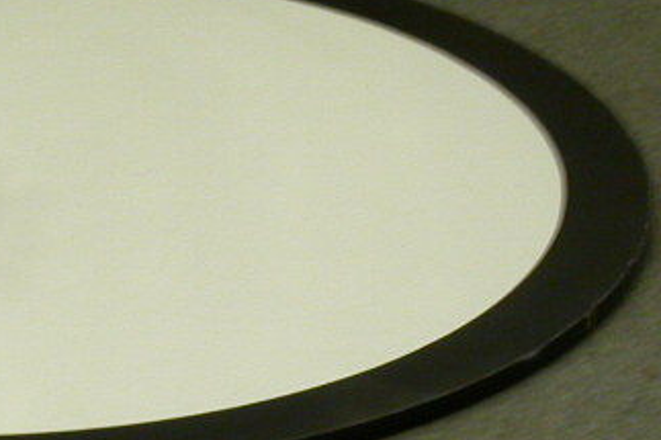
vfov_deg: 3.8
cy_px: 346
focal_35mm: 366
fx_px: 6716
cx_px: -90
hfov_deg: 5.6
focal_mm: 23.1
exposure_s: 1/11.7
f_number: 4.2
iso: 100
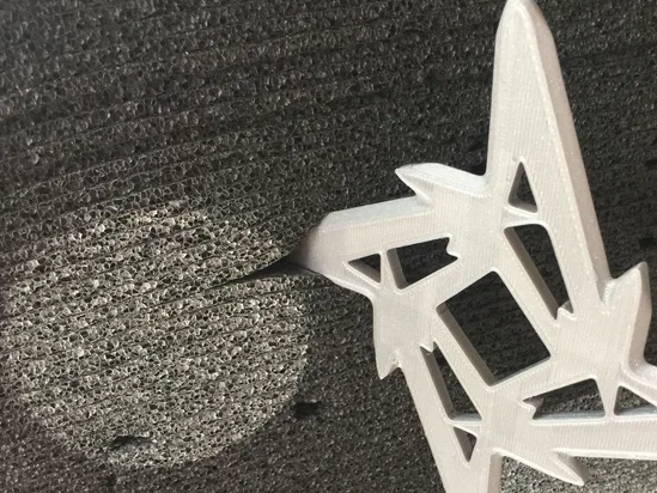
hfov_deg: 42.1
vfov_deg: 32.6
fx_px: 835
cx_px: 459
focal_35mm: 44
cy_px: 327
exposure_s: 1/30
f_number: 2.2
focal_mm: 4.15
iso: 50
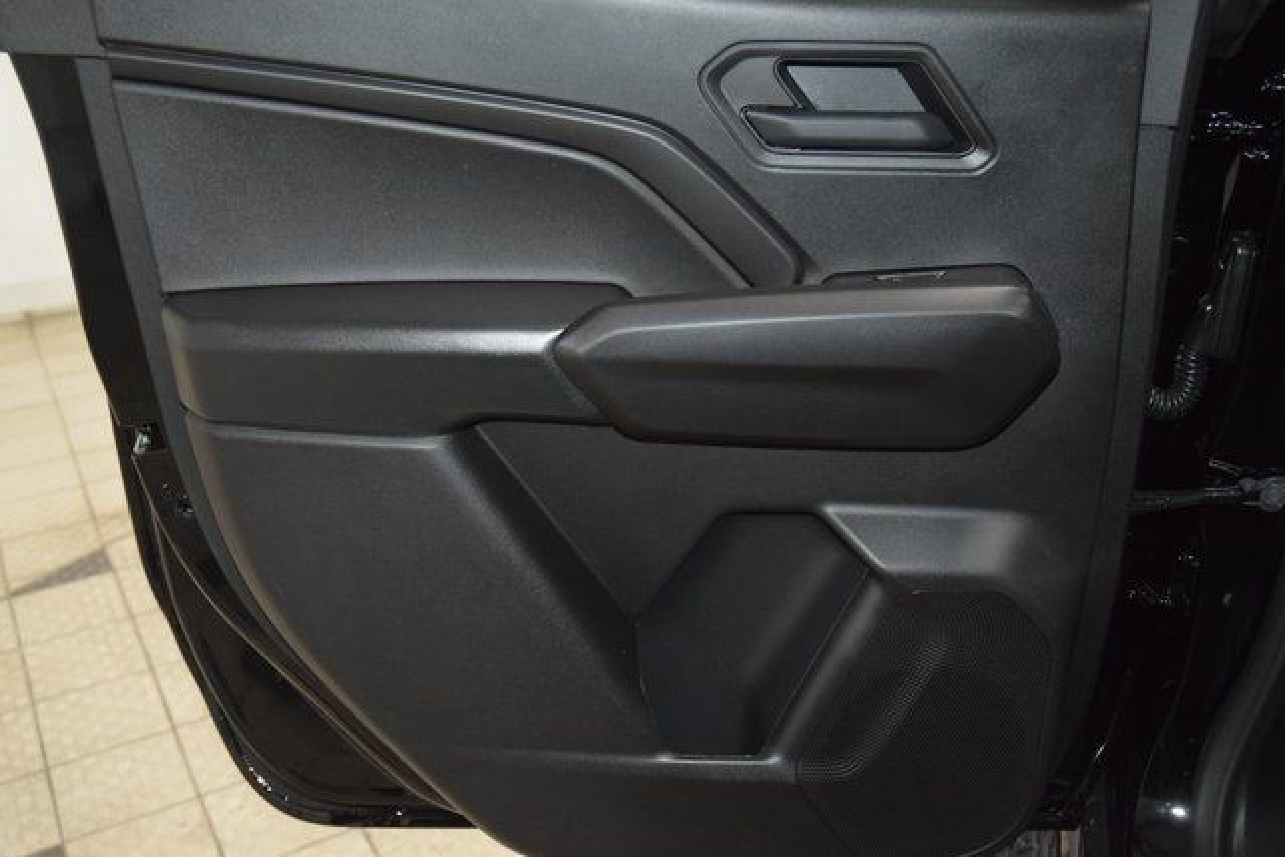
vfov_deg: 35.5
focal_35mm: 38
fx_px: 1339
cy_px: 428
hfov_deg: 51.3
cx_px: 642
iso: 3200
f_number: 3.8
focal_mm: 25
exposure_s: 1/125
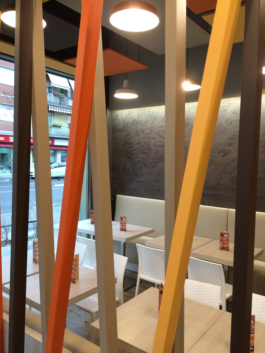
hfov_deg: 48.2
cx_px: 132
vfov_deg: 61.7
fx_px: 296
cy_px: 176
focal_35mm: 29
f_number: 2.2
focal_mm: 4.15
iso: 125
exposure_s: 1/33
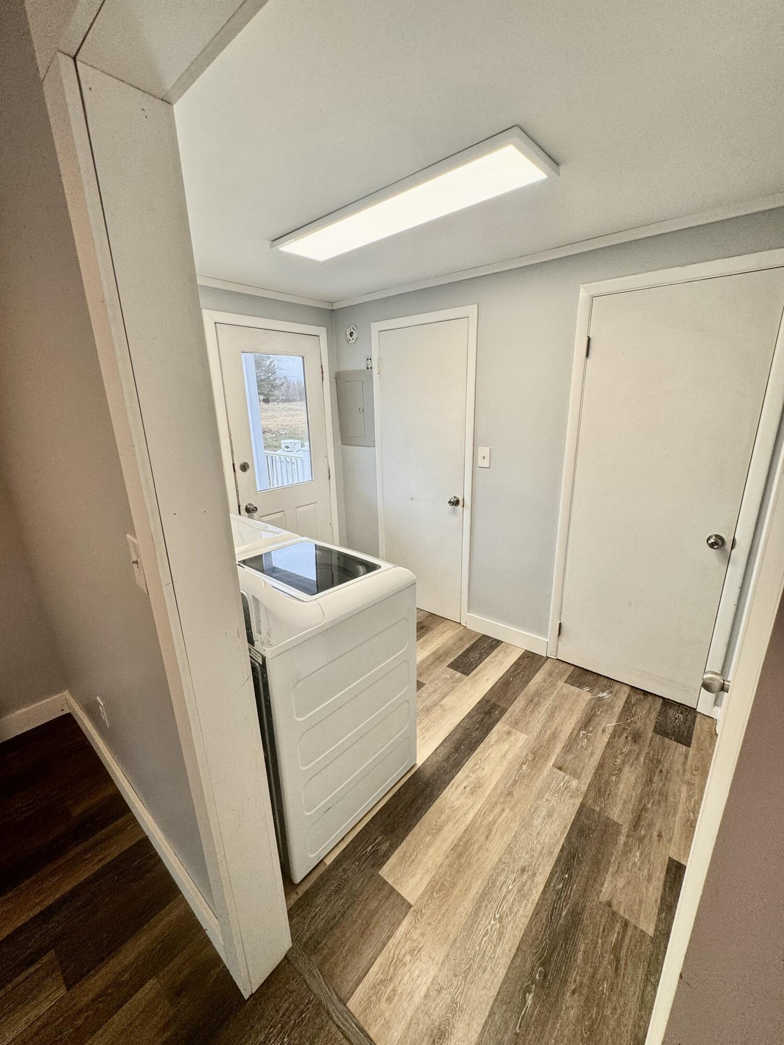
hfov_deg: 85.7
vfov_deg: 102.1
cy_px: 522
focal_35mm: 14
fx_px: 423
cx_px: 392
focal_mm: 2.22
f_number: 2.2
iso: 100
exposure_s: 1/120
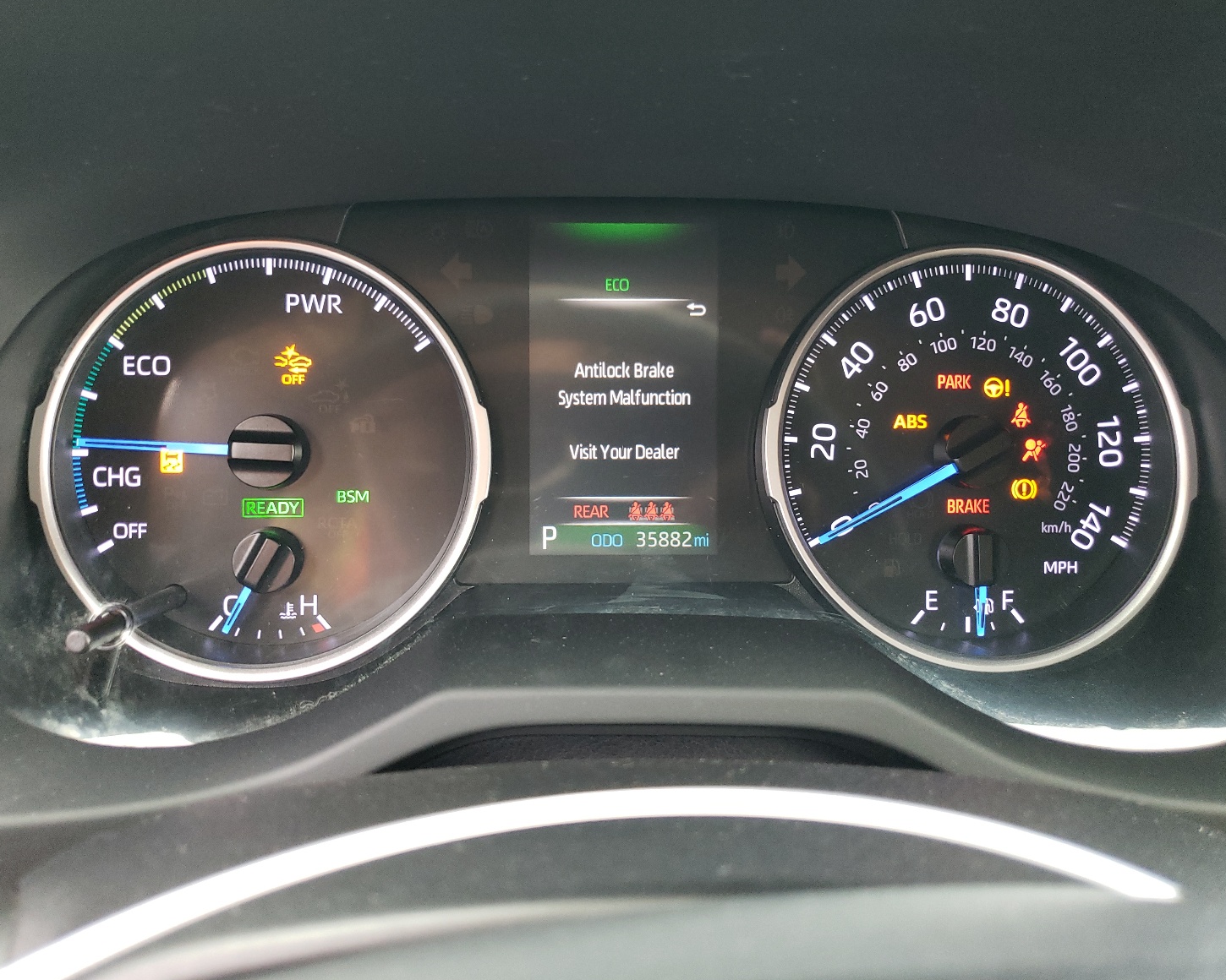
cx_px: 575
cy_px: 475
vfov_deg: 51.5
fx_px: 1016
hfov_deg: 62.2
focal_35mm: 28
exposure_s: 1/50
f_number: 1.5
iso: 150
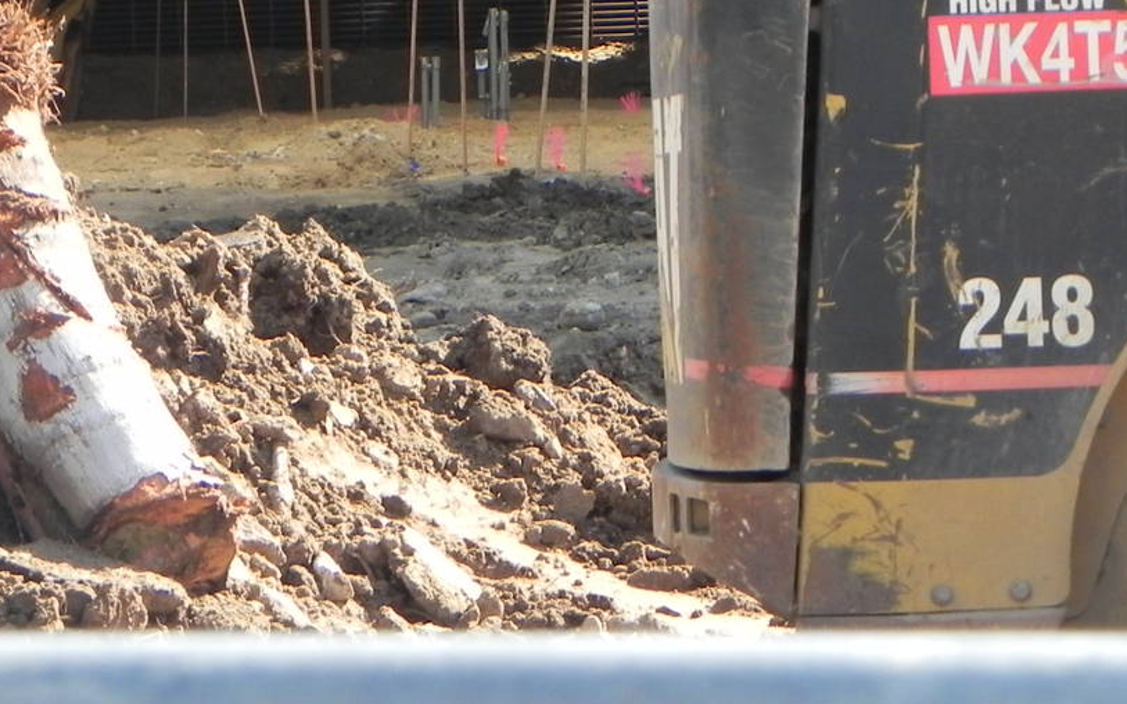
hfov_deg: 7.8
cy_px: 1
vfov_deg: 4.9
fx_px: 8262
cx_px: 390
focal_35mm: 269
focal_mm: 23
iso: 160
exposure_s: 1/162
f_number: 4.5
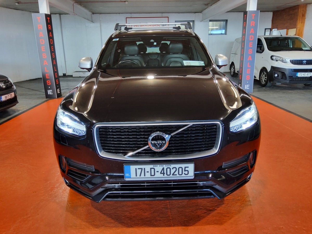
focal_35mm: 26
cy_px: 117
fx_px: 234
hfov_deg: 67.3
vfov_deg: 53.1
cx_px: 156
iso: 160
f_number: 2
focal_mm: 3.08
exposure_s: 1/50
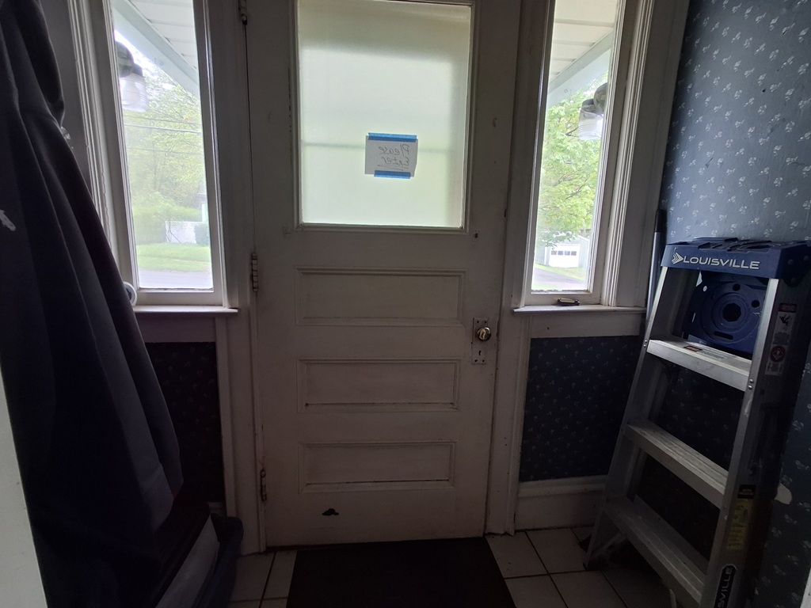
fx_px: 375
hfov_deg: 94.5
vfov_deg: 78.1
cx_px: 406
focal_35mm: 16
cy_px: 304
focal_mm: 1.64
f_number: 2.2
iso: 50
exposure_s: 1/40
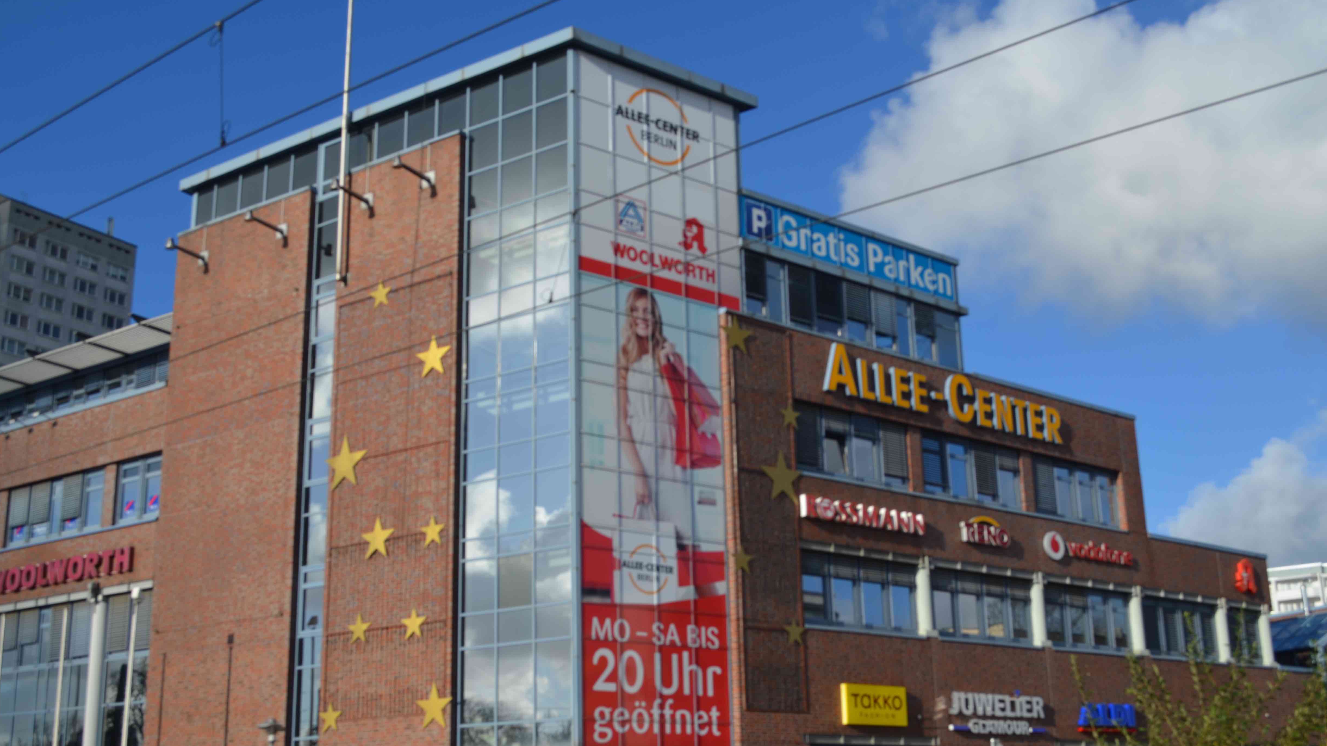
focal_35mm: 38
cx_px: 659
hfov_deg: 52.8
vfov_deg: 31.1
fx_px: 1337
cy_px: 432
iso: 100
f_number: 8
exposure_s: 1/250
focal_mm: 24
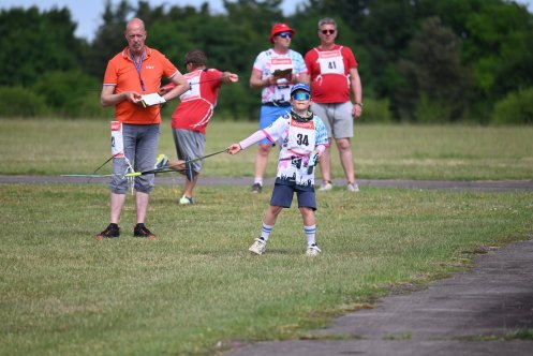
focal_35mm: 400
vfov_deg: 3.4
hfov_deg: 5.2
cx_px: 266
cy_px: 178
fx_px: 5925
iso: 500
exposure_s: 1/1600
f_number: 6.3
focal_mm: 400
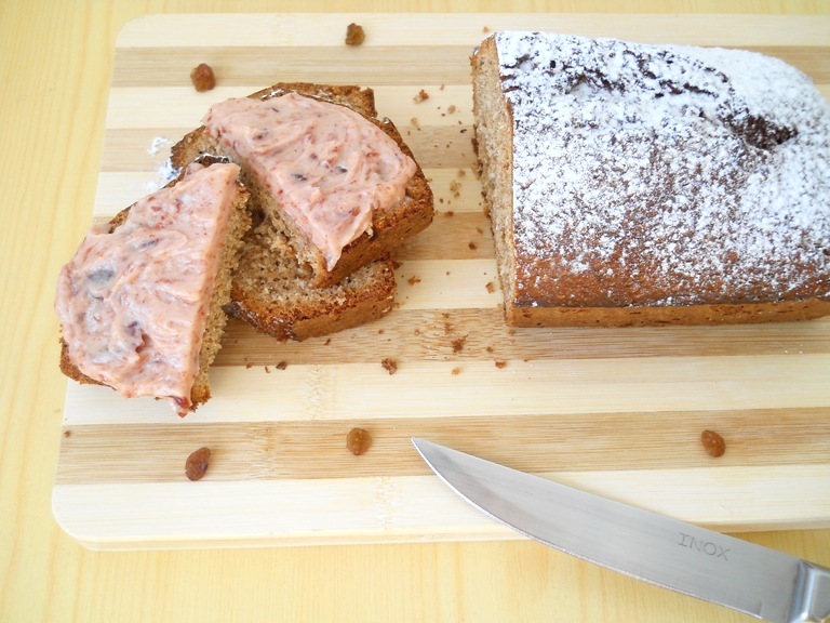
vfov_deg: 35.1
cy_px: 312
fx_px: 983
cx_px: 415
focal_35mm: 41
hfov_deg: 45.8
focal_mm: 6.72
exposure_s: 1/60
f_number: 3.1
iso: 80
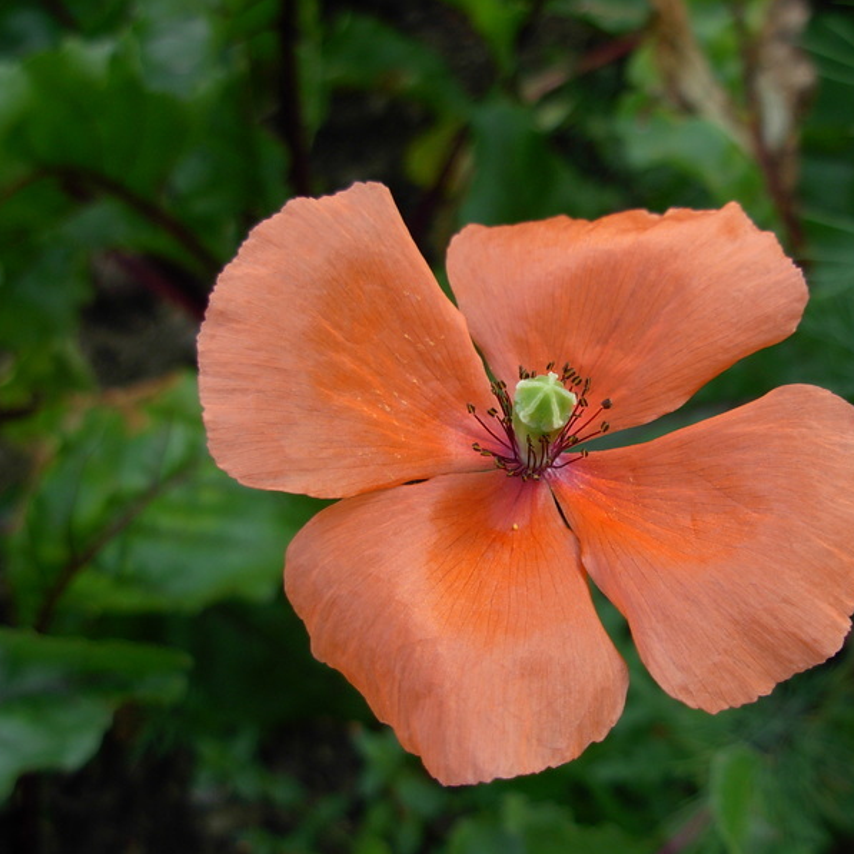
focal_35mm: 45
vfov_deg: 37.6
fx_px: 1256
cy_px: 428
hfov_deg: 37.3
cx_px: 549
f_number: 2.9
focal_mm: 6.3
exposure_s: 1/264
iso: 79
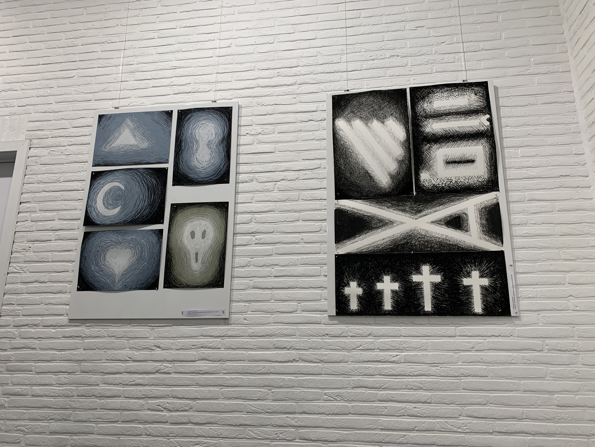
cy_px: 224
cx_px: 298
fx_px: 447
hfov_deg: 67.3
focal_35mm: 26
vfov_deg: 53.1
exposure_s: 1/121
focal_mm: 4.25
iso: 50
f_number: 1.8
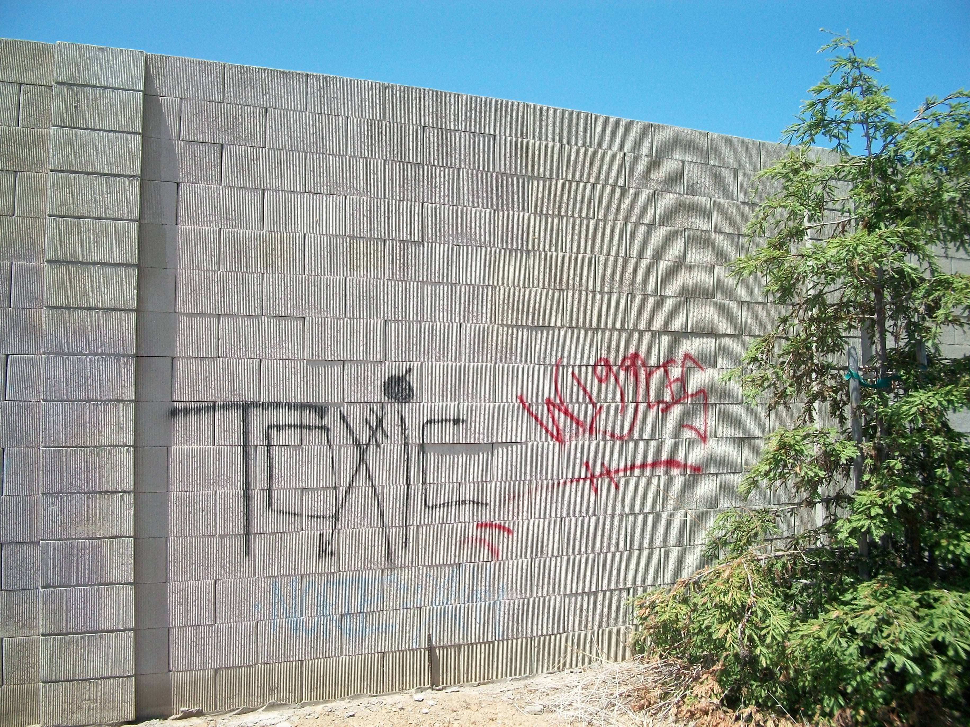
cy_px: 364
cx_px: 485
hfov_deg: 56.8
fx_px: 897
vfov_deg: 44.2
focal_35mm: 32
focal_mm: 5.7
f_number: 5.5
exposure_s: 1/250
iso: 80
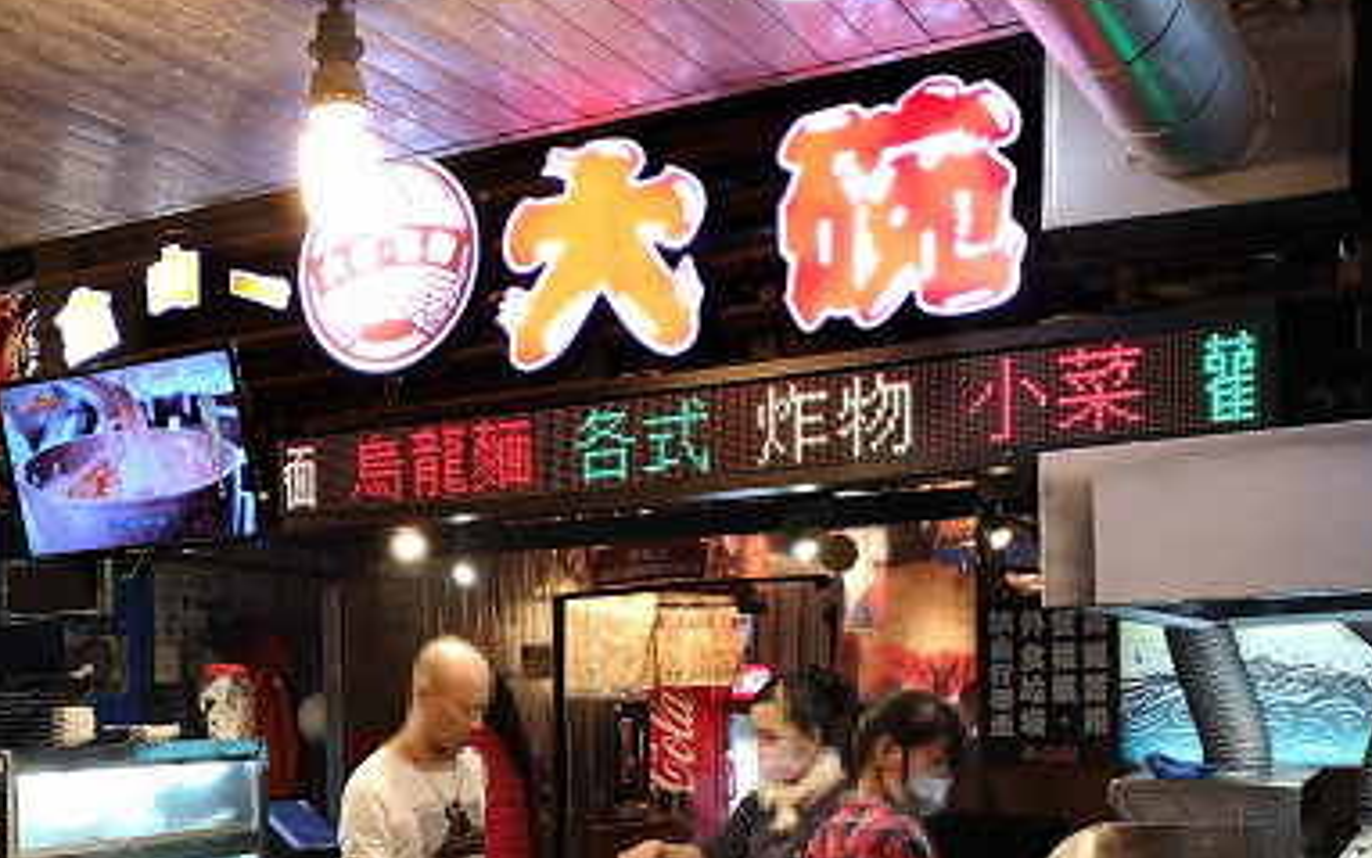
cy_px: 752
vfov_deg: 26.1
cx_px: 384
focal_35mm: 48
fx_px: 1795
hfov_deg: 40.9
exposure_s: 1/120
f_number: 1.8
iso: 400
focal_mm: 3.95
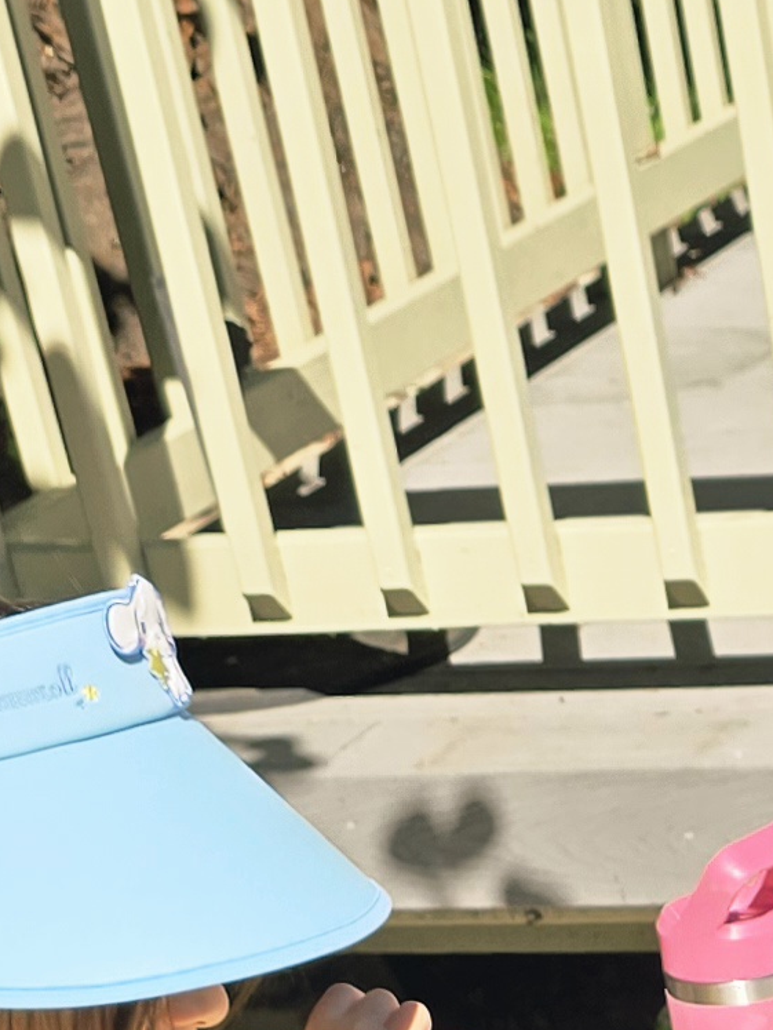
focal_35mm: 117
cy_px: 1812
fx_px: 3481
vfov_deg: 14.8
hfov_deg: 12.1
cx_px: 1141
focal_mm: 6.3
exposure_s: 1/833
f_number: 1.7
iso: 12
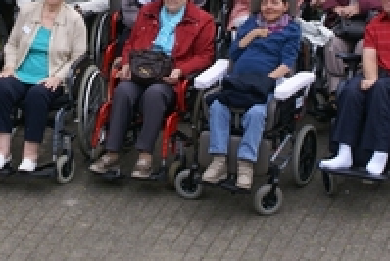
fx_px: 1962
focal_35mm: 181
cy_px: -57
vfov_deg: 7.5
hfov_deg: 11.3
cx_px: 69
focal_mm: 40
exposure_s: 1/80
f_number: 8
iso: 100
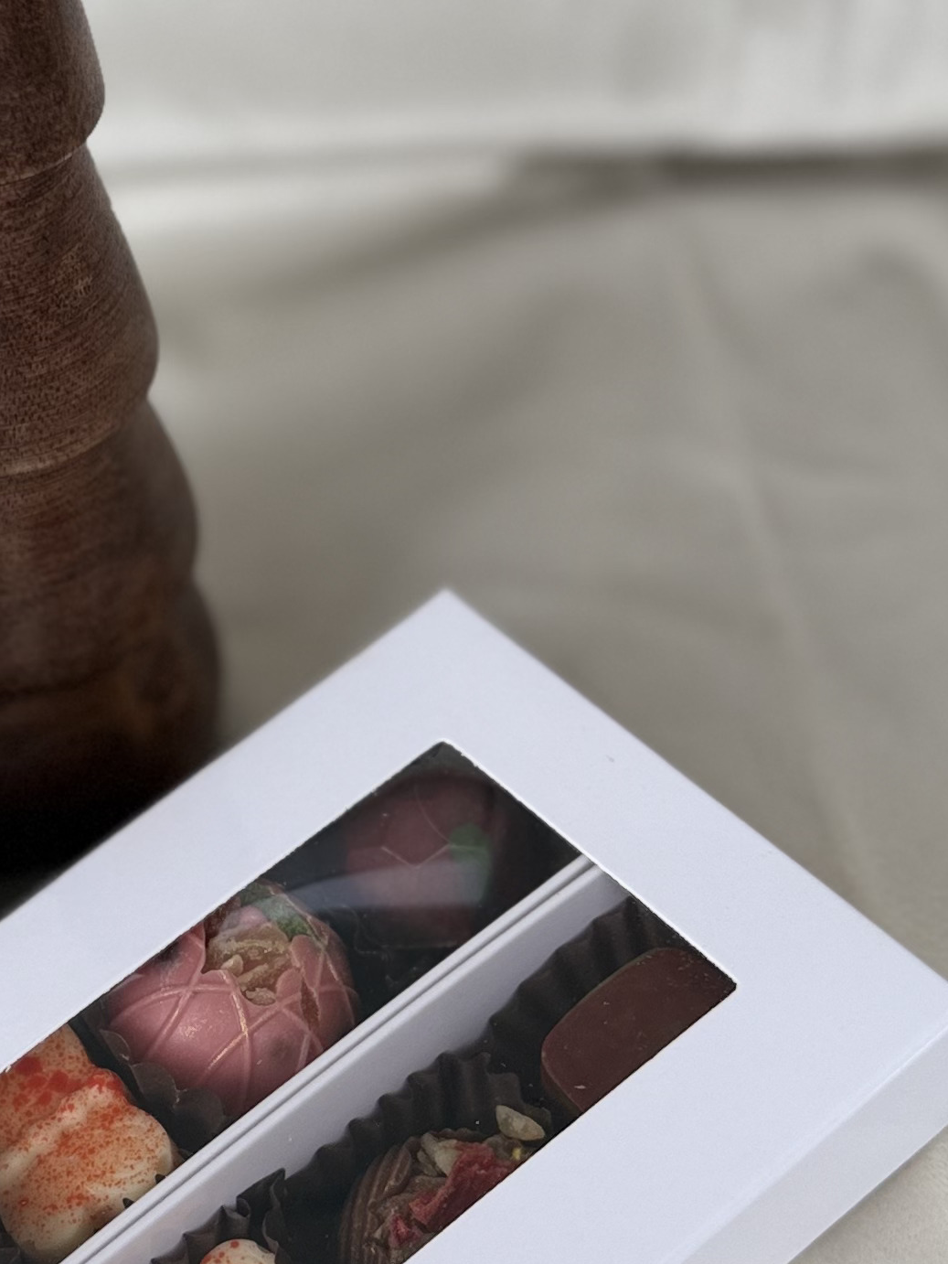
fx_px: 2555
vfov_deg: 27.8
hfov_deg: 20.1
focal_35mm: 70
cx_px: -81
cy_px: 585
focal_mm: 6.76
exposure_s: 1/140
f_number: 1.78
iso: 64
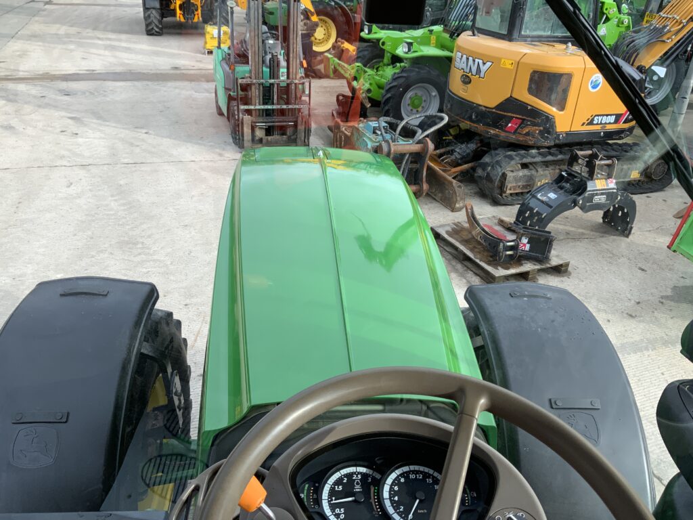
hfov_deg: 61.7
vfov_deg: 48.2
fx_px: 581
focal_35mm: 29
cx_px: 346
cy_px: 260
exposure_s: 1/286
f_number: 1.8
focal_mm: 3
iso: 16
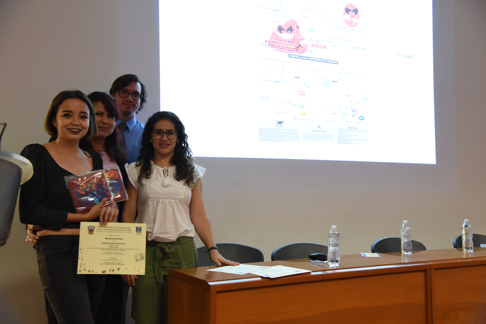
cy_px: 162
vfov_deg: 33.4
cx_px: 243
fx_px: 540
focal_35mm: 40
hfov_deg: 48.5
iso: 1600
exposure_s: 1/25
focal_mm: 40
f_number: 4
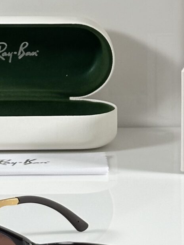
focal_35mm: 199
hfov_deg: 7.5
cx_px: 57
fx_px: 1410
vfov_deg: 9.8
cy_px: -45
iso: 80
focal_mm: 6.86
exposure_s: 1/100
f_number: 1.78
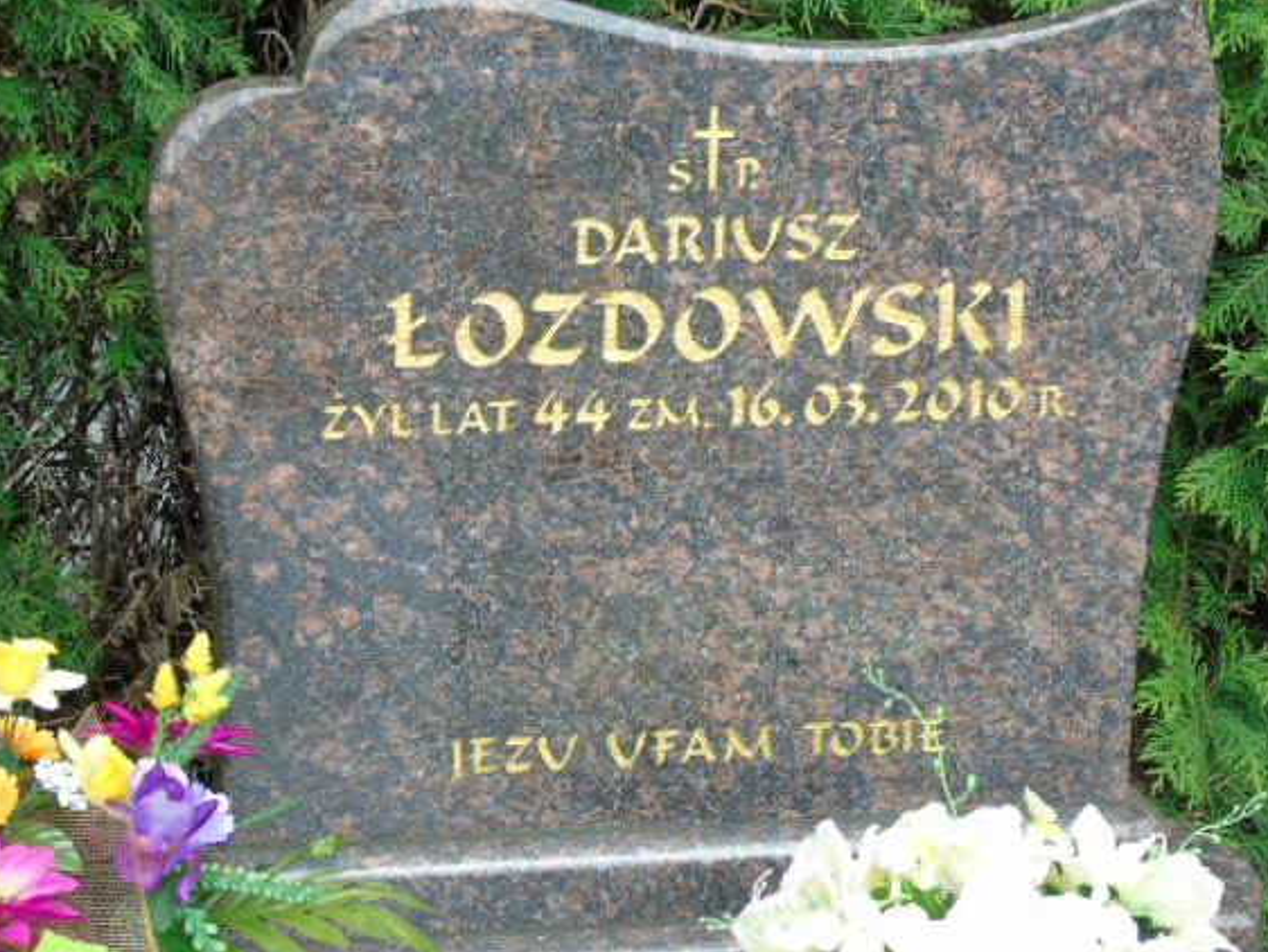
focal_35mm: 107
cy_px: 485
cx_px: 704
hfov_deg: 18.4
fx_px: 3921
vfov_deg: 13.8
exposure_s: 1/50
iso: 80
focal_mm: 17
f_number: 4.3
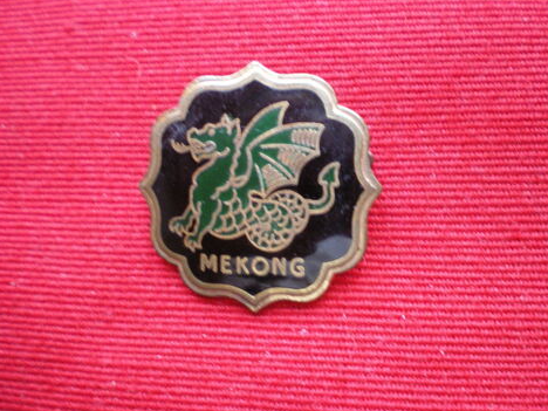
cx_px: 278
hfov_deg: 47.9
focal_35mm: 39
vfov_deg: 36.8
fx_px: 617
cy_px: 207
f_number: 3.1
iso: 400
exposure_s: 1/13
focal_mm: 6.3
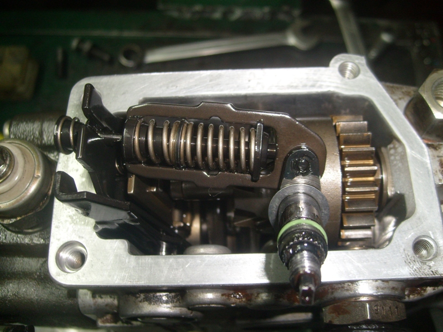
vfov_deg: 40.7
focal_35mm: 35
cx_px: 222
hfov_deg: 52.6
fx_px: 448
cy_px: 166
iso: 100
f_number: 2.8
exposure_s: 1/45
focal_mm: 5.8
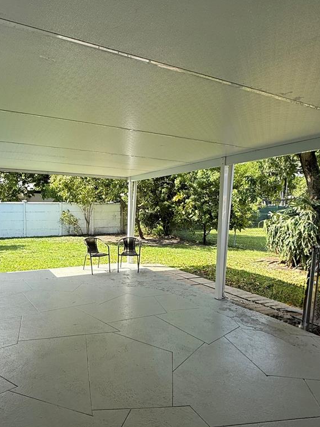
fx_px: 271
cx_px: 97
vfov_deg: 76.2
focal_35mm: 22
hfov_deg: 59.1
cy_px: 233
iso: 50
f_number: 2.2
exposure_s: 1/472
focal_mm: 2.22
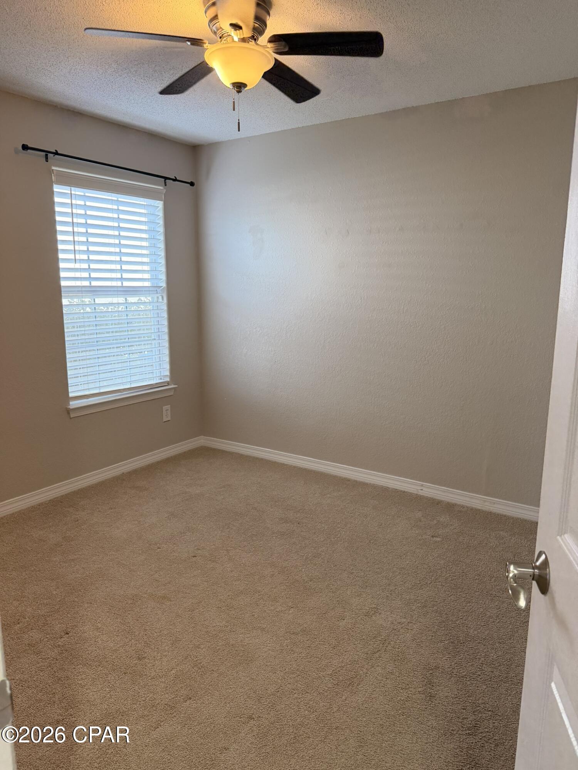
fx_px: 534
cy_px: 385
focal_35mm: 24
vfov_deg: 71.6
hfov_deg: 56.8
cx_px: 289
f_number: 1.78
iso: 320
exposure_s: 1/120
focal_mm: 6.76
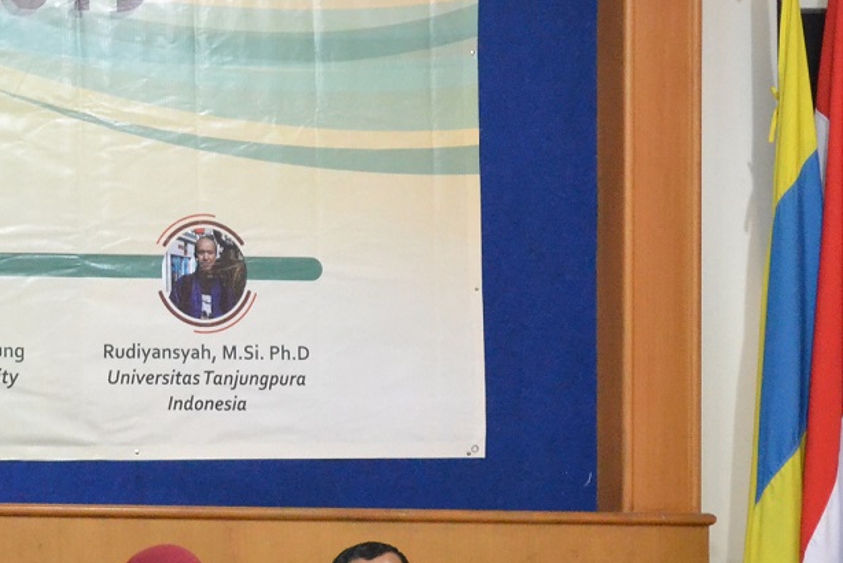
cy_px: 586
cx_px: -227
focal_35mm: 182
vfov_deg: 7.5
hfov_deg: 11.0
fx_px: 4272
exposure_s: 1/10
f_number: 5.3
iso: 3200
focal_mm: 45
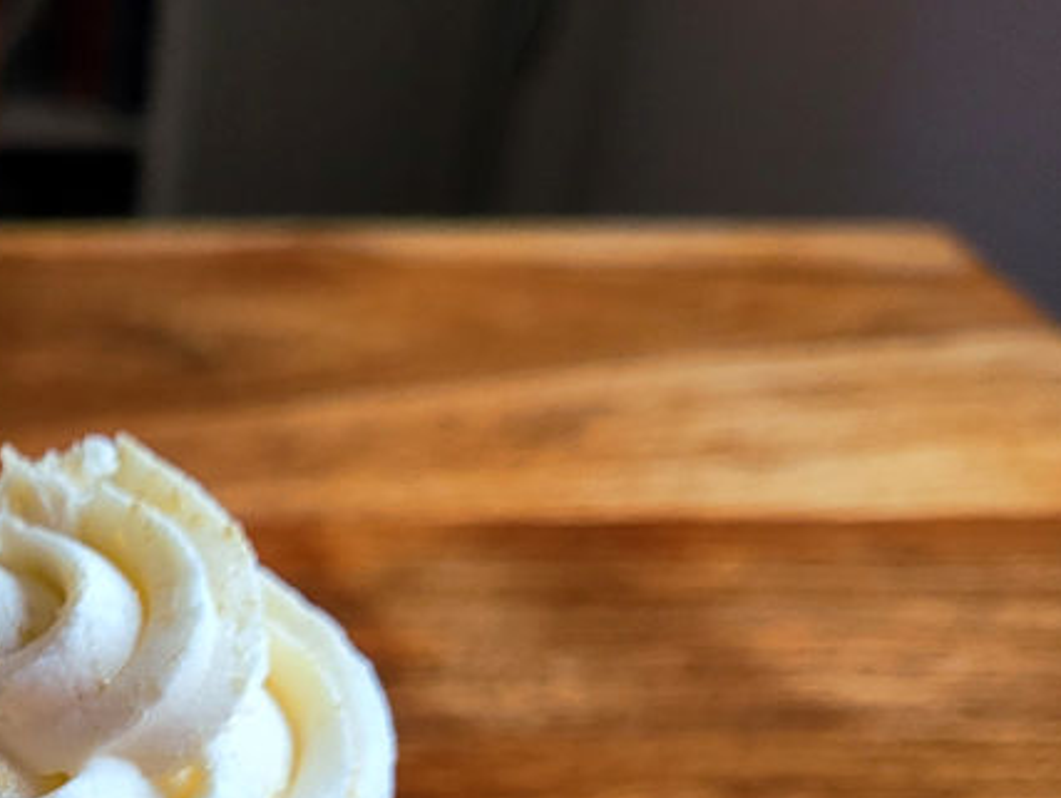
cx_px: -216
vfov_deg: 18.4
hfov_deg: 24.2
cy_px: 1109
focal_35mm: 73
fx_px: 2239
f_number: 1.8
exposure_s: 1/50
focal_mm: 5.4
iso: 400
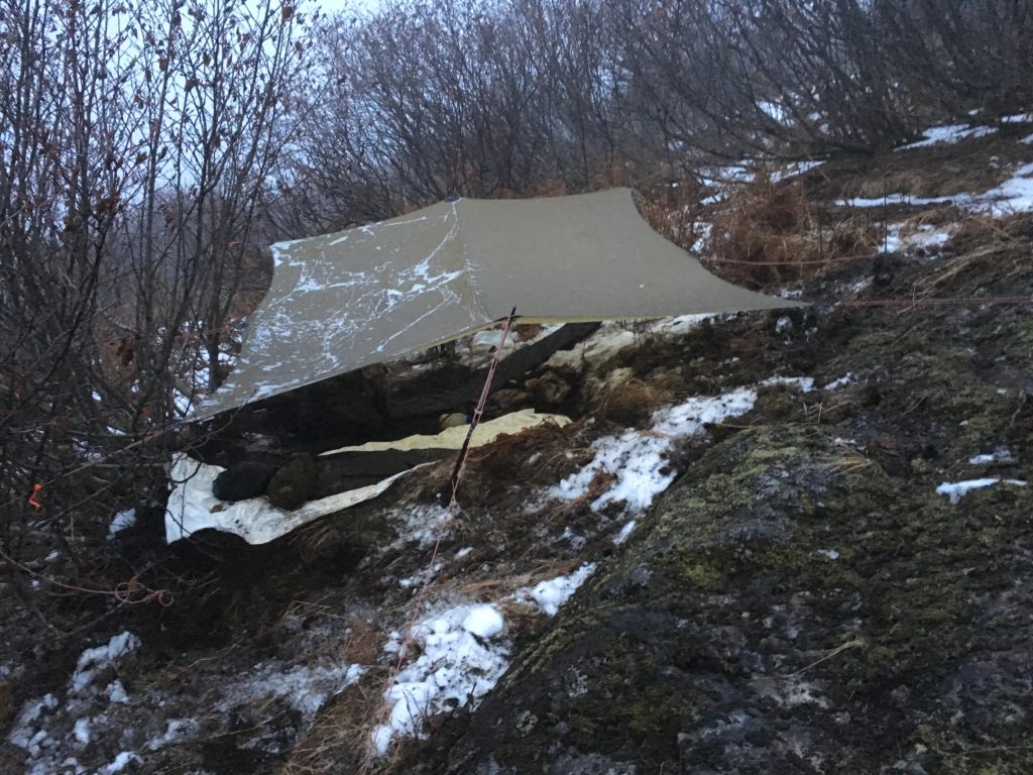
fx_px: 865
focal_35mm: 29
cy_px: 388
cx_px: 516
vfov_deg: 48.2
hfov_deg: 61.7
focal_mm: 4.15
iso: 500
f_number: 2.2
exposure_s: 1/15
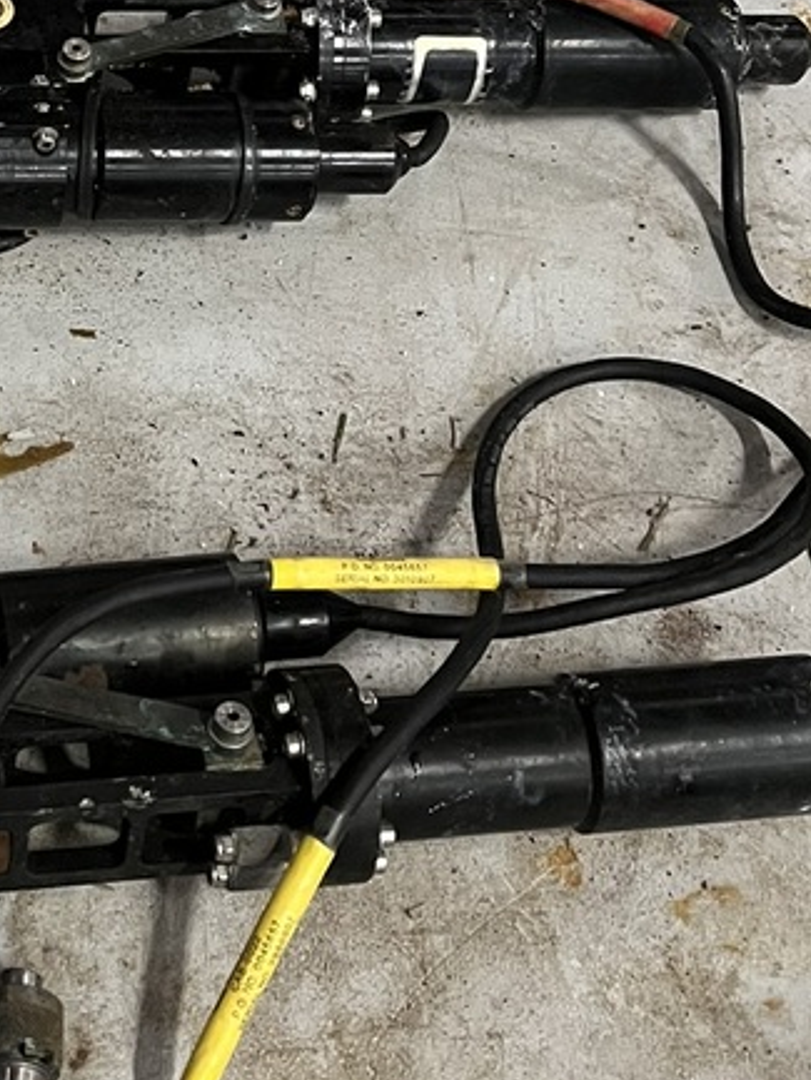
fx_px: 2248
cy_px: 219
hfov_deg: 19.8
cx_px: -17
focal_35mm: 72
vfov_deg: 26.5
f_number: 1.6
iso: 500
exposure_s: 1/25
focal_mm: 5.1
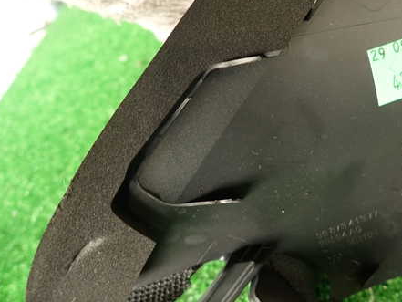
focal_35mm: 34
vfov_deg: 41.8
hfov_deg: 53.6
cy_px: 135
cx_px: 237
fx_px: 395
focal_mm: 4.5
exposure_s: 1/30
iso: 200
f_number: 2
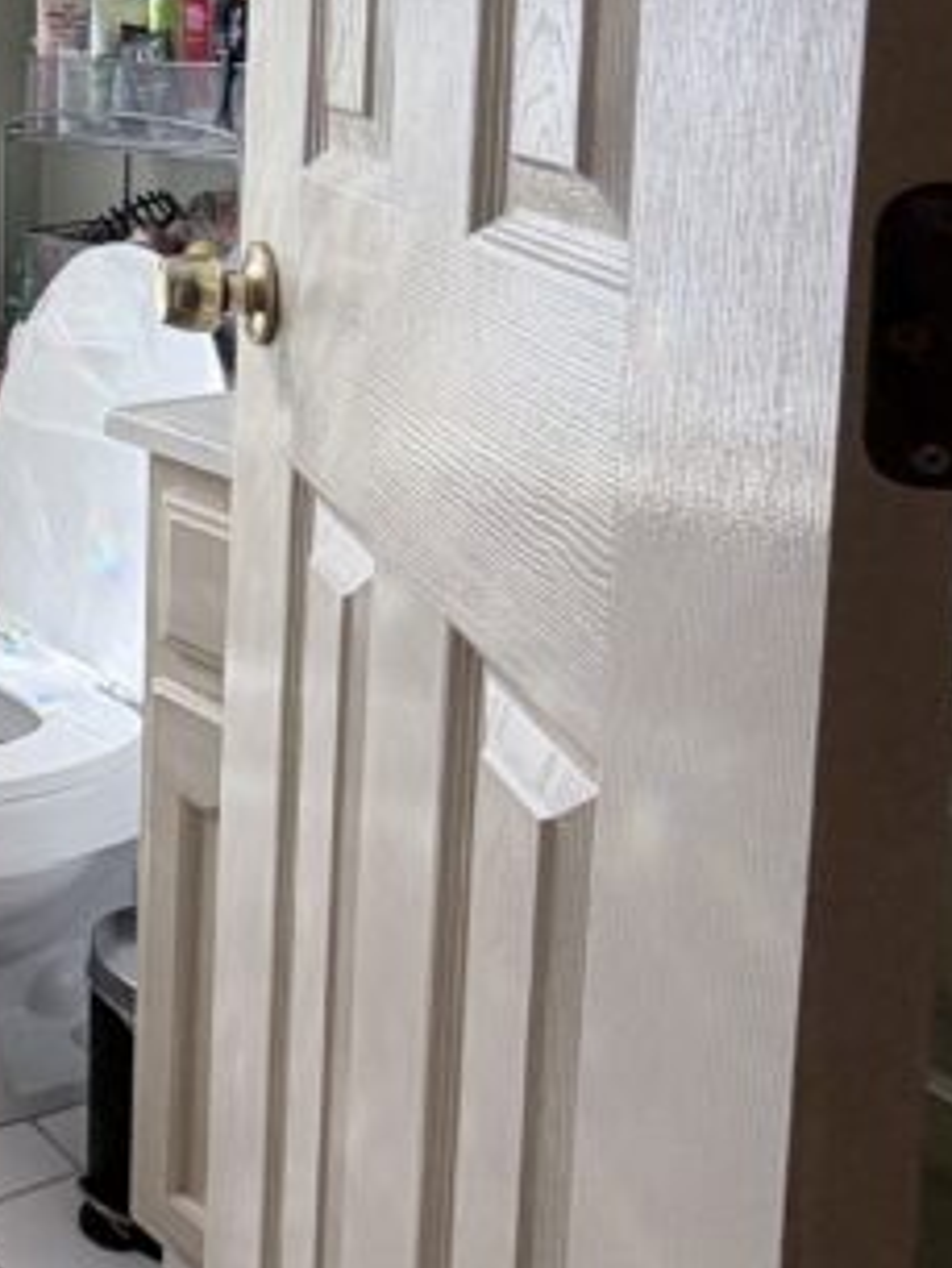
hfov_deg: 23.6
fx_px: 1722
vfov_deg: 37.5
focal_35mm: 47
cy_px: 108
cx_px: -528
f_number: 2.2
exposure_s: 1/186
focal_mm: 2.22
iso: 64
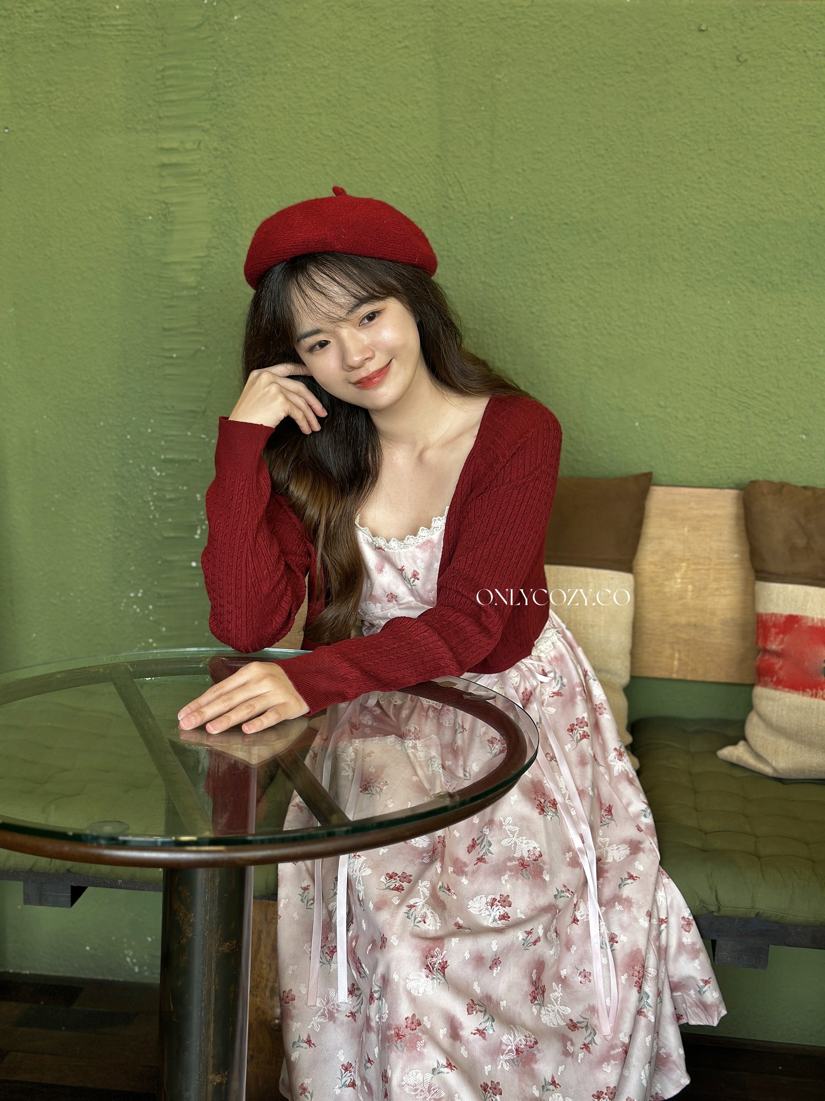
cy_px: 550
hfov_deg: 30.3
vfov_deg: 39.7
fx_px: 1525
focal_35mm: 48
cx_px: 412
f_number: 1.78
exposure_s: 1/100
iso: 64
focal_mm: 6.86
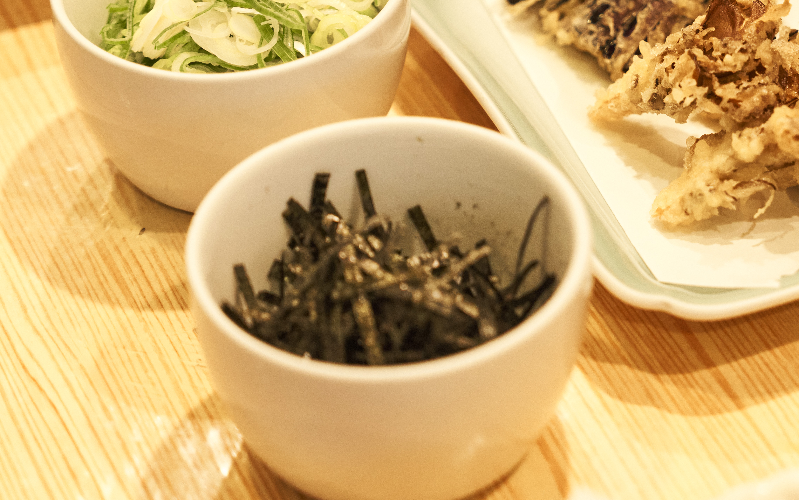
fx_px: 3005
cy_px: 7
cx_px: 621
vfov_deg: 9.4
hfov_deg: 15.1
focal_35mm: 138
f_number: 2.8
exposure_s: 1/160
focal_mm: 70
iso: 1600
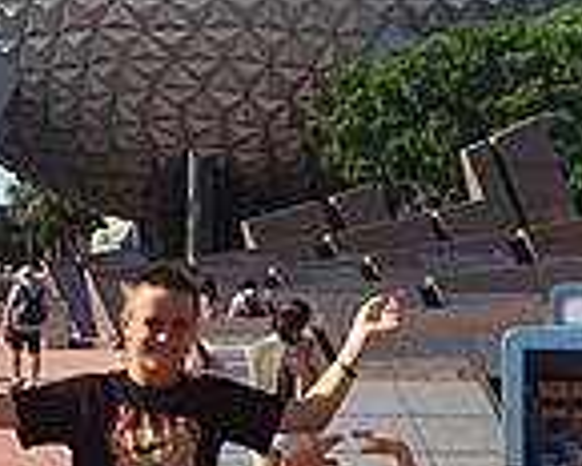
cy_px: 221
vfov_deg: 16.4
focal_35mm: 94
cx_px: 185
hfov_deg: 20.3
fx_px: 1619
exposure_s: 1/2053
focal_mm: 4.15
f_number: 2.2
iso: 32
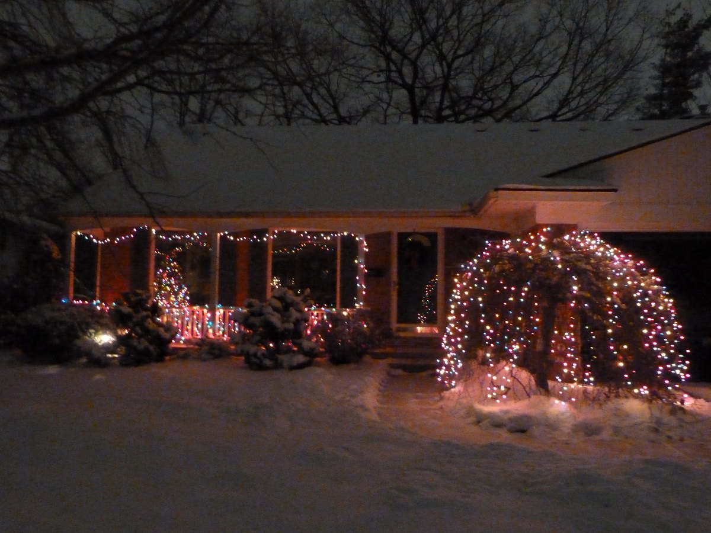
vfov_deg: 51.4
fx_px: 555
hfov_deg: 65.3
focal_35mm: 27
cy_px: 266
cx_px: 356
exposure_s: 1/6
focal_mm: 4.9
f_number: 2.9
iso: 1600
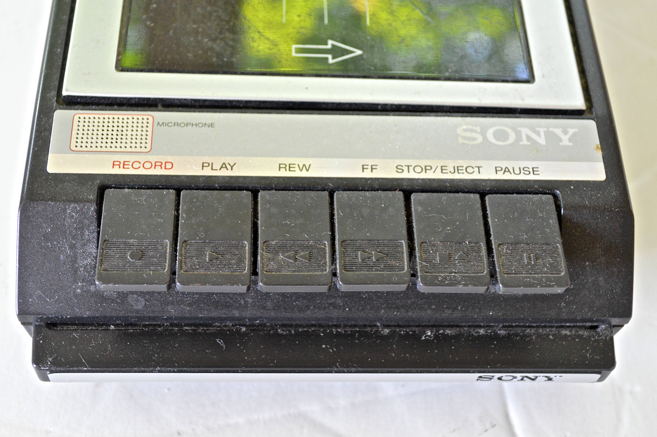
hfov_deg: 37.9
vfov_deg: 25.7
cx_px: 328
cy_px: 218
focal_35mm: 52
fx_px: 957
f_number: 5
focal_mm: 35
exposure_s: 1/60
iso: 2800
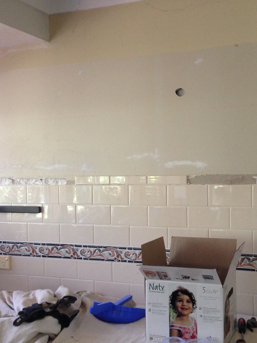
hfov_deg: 31.8
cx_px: 177
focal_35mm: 45
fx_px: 446
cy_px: 175
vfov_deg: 42.1
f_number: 2.4
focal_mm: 4.12
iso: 200
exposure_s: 1/20
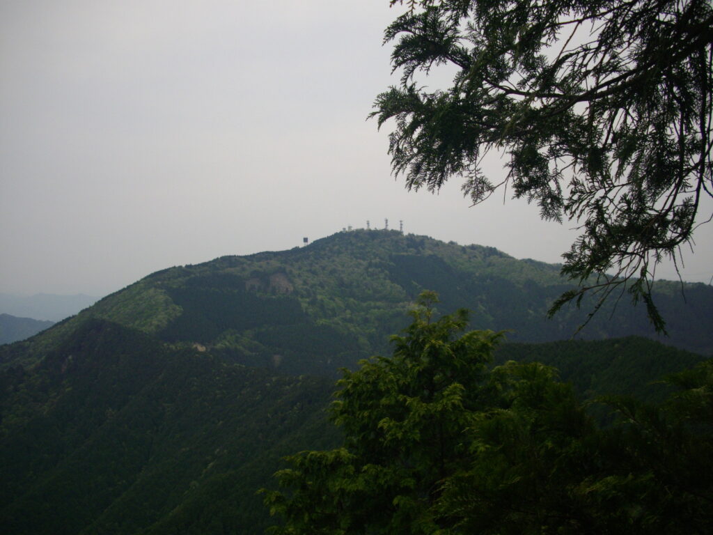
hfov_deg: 50.1
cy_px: 268
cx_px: 356
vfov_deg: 38.7
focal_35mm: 37
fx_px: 762
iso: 100
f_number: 5.6
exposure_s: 1/640
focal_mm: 6.2
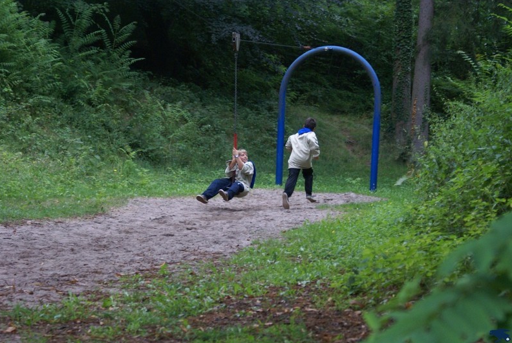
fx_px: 1509
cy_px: 172
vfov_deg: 13.0
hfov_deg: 19.3
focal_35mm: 106
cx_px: 257
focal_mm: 70
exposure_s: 1/100
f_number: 5.6
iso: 800
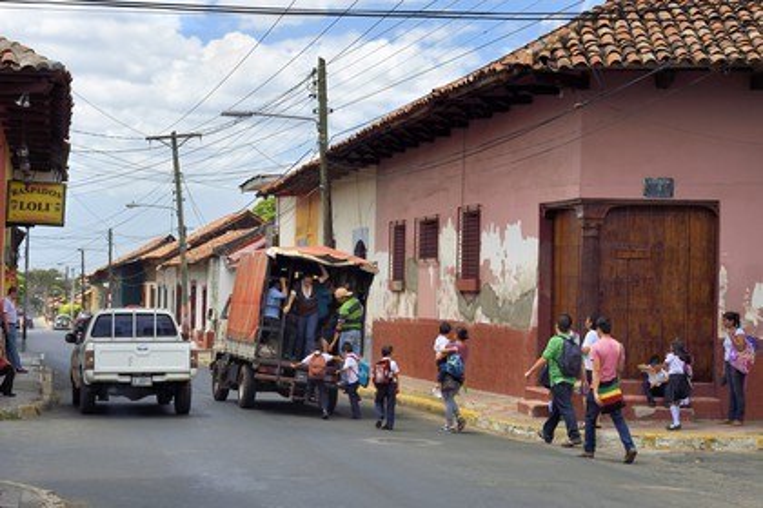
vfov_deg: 19.5
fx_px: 1483
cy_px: 254
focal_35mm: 70
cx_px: 382
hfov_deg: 28.8
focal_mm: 70
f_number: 9
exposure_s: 1/250
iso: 200
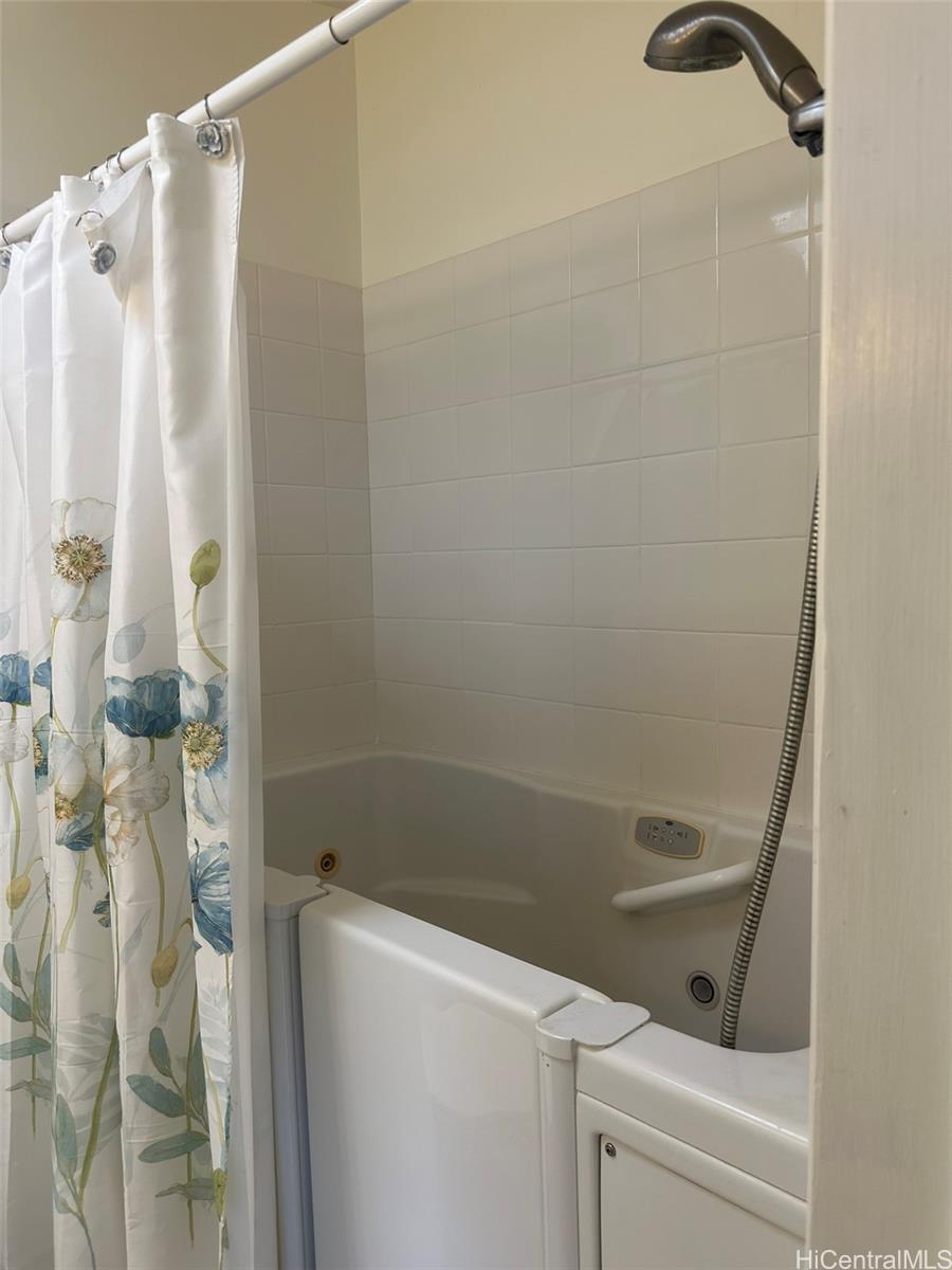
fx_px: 880
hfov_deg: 56.8
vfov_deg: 71.6
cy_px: 635
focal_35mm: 24
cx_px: 476
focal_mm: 6.86
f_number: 1.78
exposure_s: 1/120
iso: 80
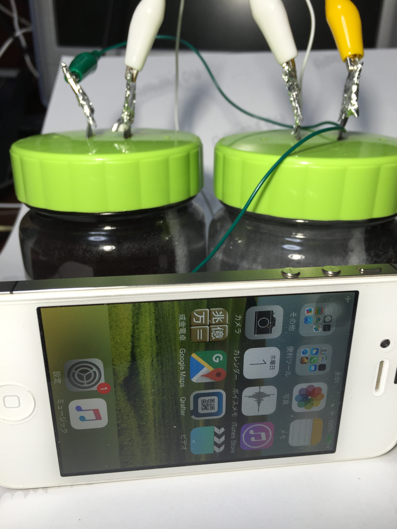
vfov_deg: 61.7
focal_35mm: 29
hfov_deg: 48.2
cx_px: 198
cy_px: 264
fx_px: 443
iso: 32
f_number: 2.2
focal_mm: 4.15
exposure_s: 1/60
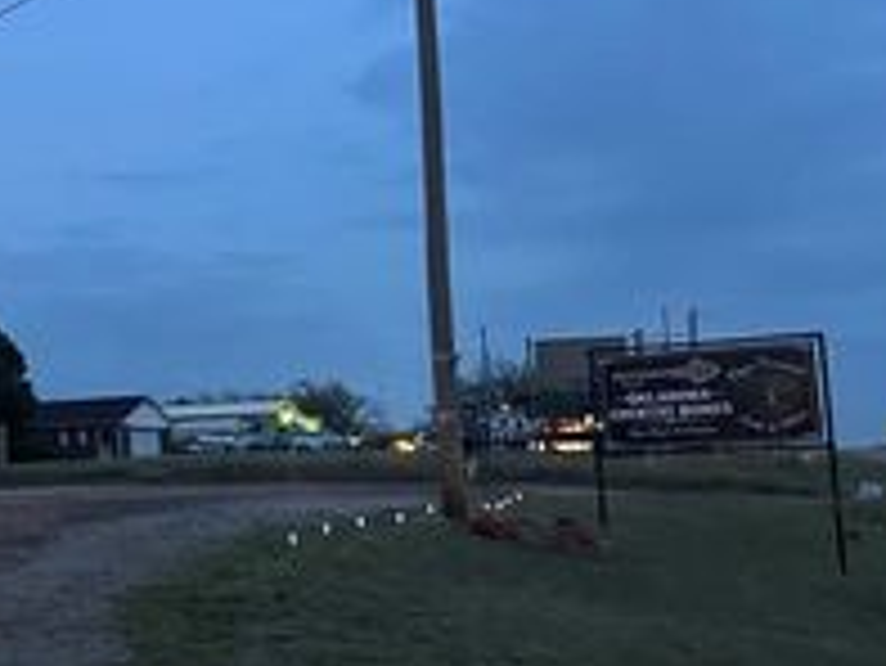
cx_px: -153
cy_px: 340
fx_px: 1690
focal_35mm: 66
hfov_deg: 26.4
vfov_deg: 22.3
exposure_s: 1/30
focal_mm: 5.7
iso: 640
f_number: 1.5
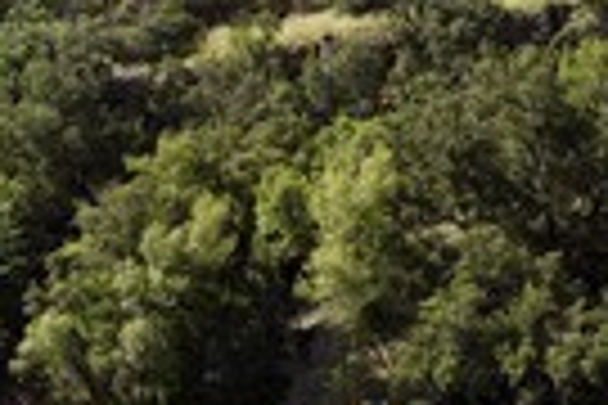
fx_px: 1520
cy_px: -54
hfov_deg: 22.6
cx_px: 351
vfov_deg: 14.8
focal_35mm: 90
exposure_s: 1/320
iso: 200
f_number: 10
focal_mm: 29
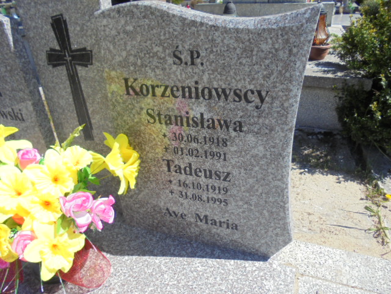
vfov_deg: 53.1
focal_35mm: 26
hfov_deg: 67.3
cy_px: 147
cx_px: 196
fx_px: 294
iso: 100
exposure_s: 1/800
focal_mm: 4.6
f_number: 3.5
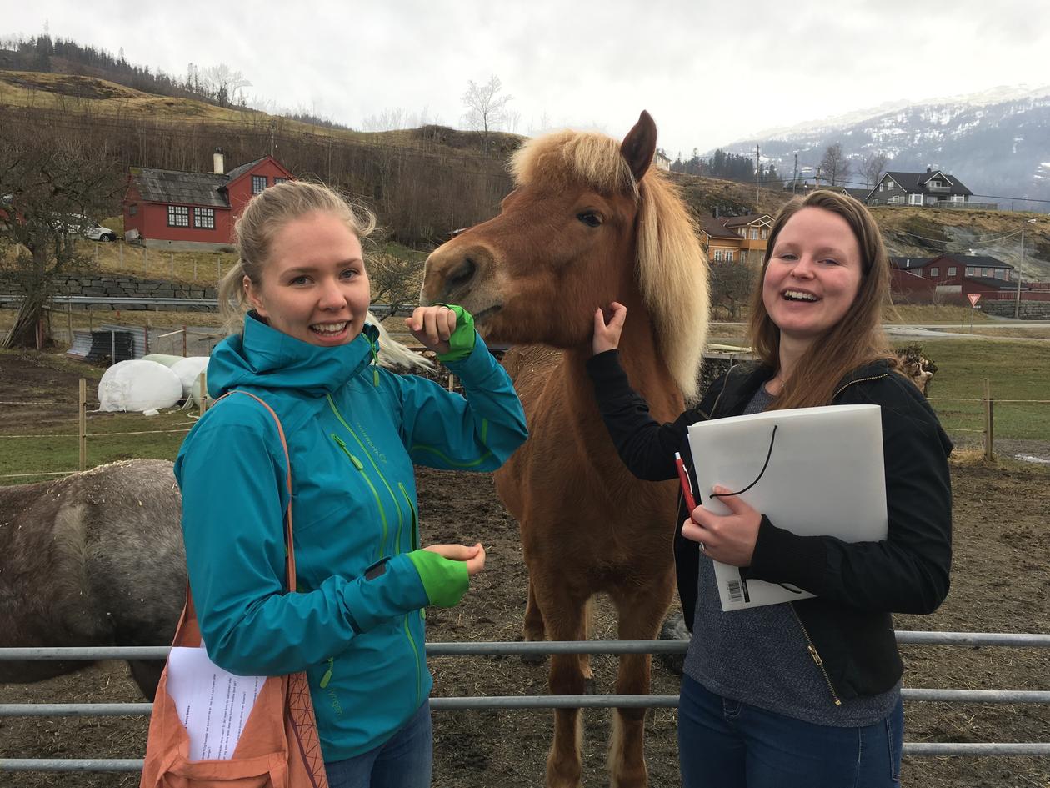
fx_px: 880
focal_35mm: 29
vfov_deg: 48.2
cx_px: 525
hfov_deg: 61.7
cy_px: 394
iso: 25
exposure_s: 1/212
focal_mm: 4.15
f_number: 2.2
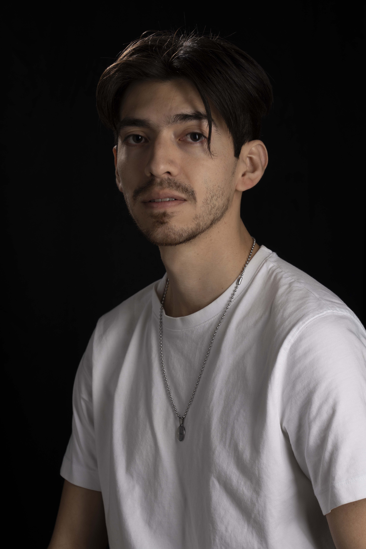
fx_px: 1601
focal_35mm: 105
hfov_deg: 13.0
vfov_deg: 19.5
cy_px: 274
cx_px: 183
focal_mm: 105
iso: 100
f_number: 9
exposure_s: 1/100
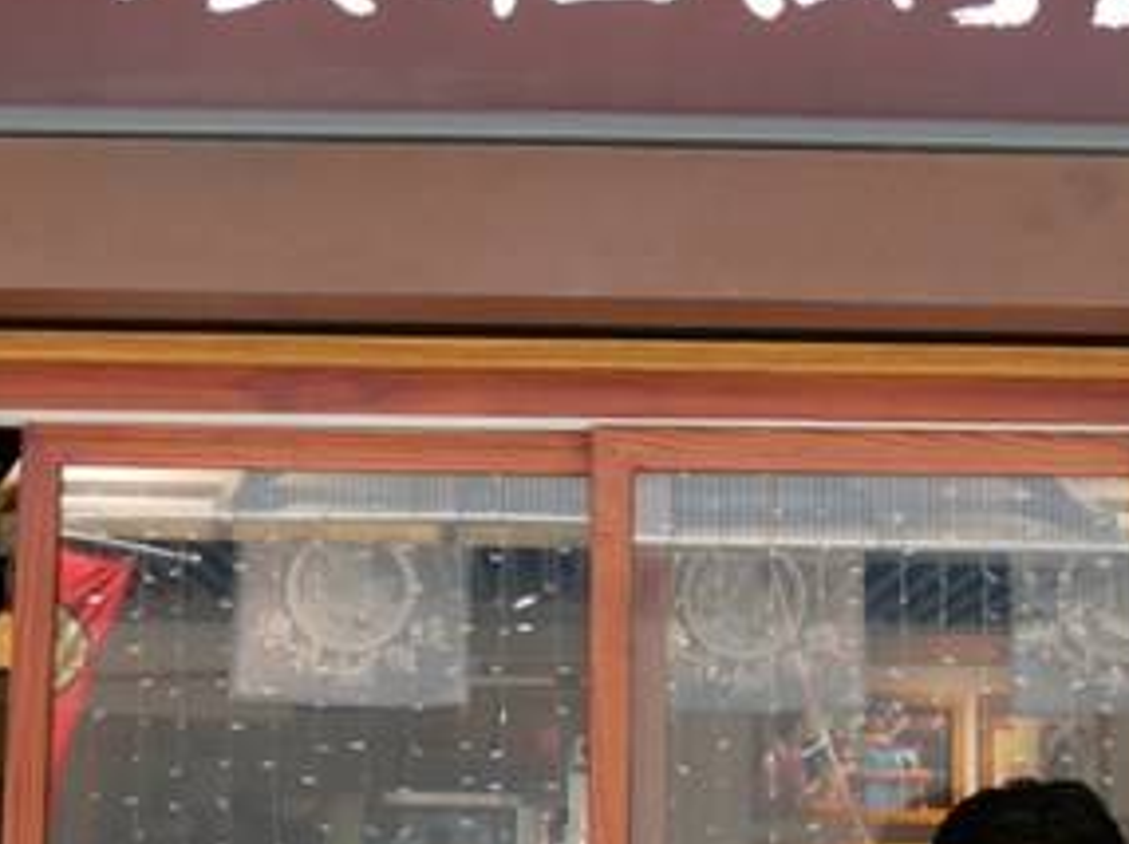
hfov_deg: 30.7
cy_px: 607
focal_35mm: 63
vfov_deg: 23.1
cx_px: 596
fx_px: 2053
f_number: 4.5
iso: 200
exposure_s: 1/40
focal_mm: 15
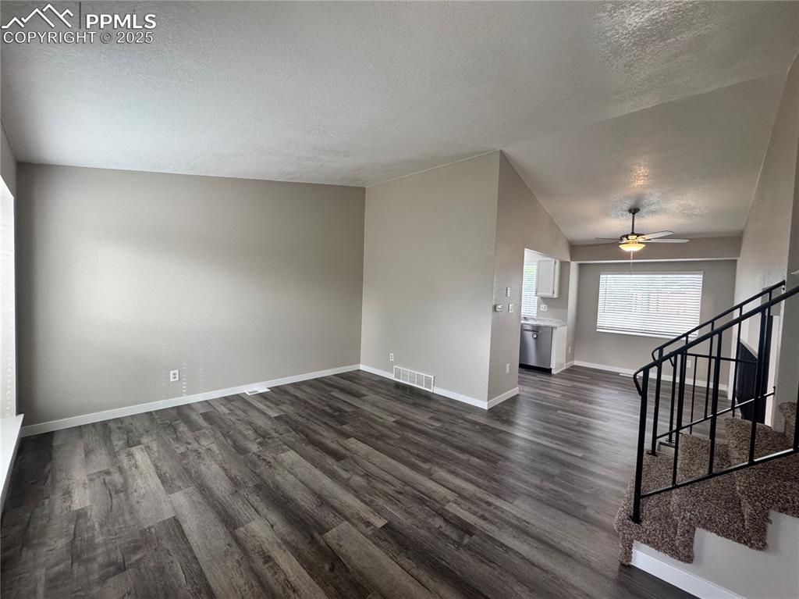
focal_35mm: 14
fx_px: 323
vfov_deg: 85.6
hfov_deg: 102.1
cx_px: 400
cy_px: 300
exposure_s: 1/120
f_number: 2.2
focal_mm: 2.22
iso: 320
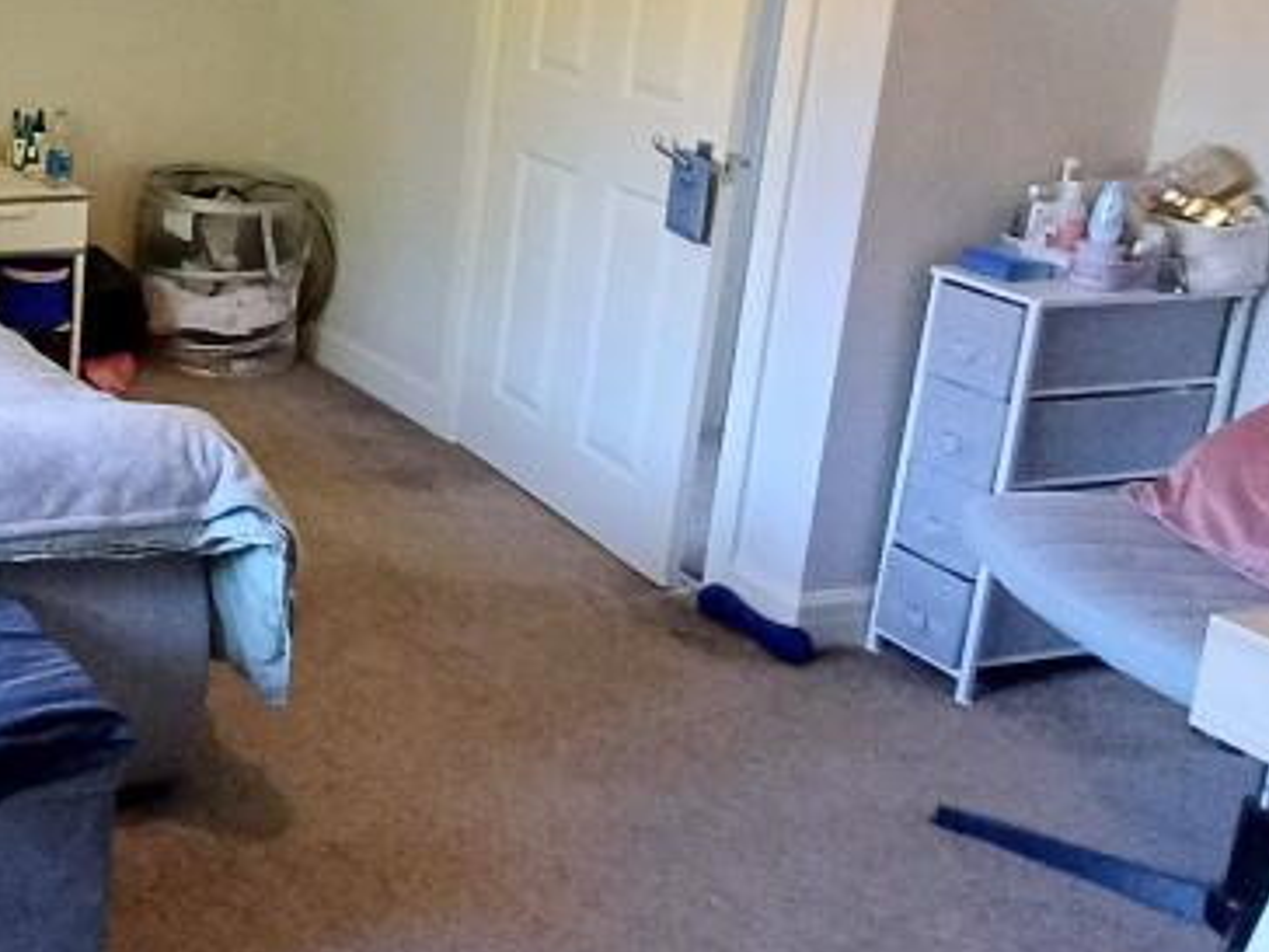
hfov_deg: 34.2
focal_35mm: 45
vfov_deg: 31.0
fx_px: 1650
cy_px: 126
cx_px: -237
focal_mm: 1.64
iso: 250
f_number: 2.2
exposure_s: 1/50
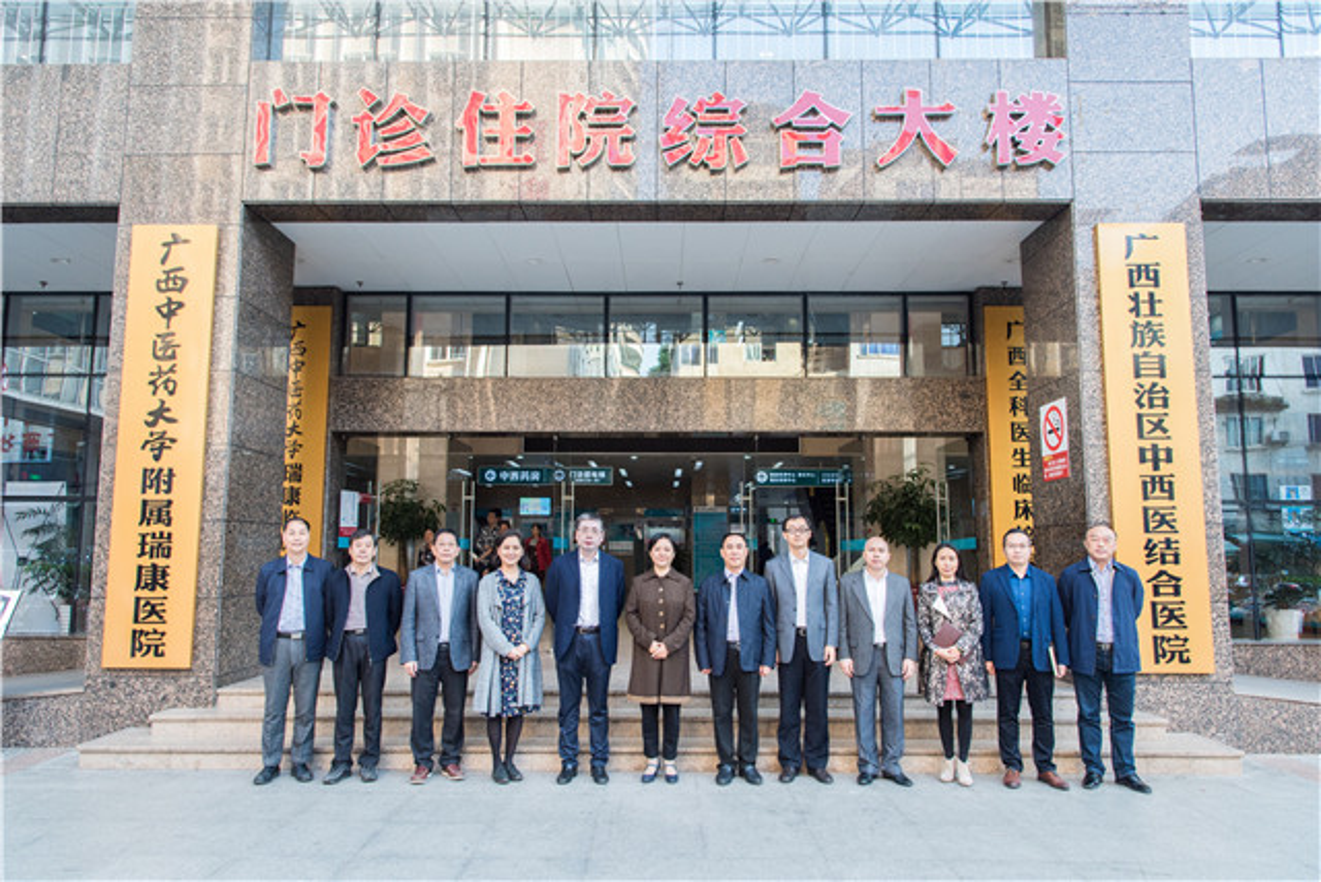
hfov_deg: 73.7
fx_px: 881
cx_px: 660
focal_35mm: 24
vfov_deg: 53.2
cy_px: 441
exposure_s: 1/100
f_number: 8
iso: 400
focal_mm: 24
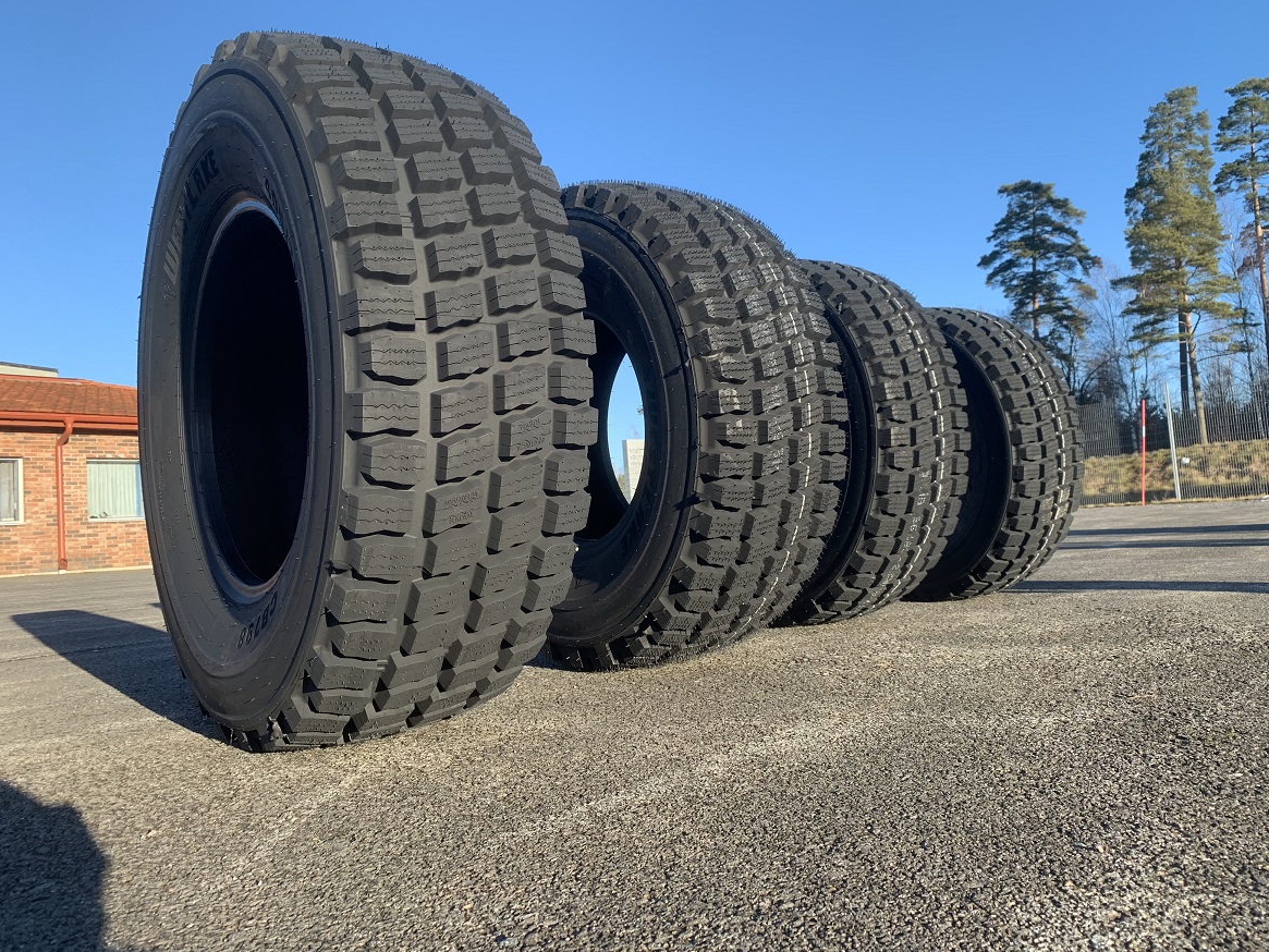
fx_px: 990
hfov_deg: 65.3
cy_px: 463
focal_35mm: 27
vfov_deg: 51.4
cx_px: 648
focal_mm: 4.25
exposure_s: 1/531
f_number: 1.8
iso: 25
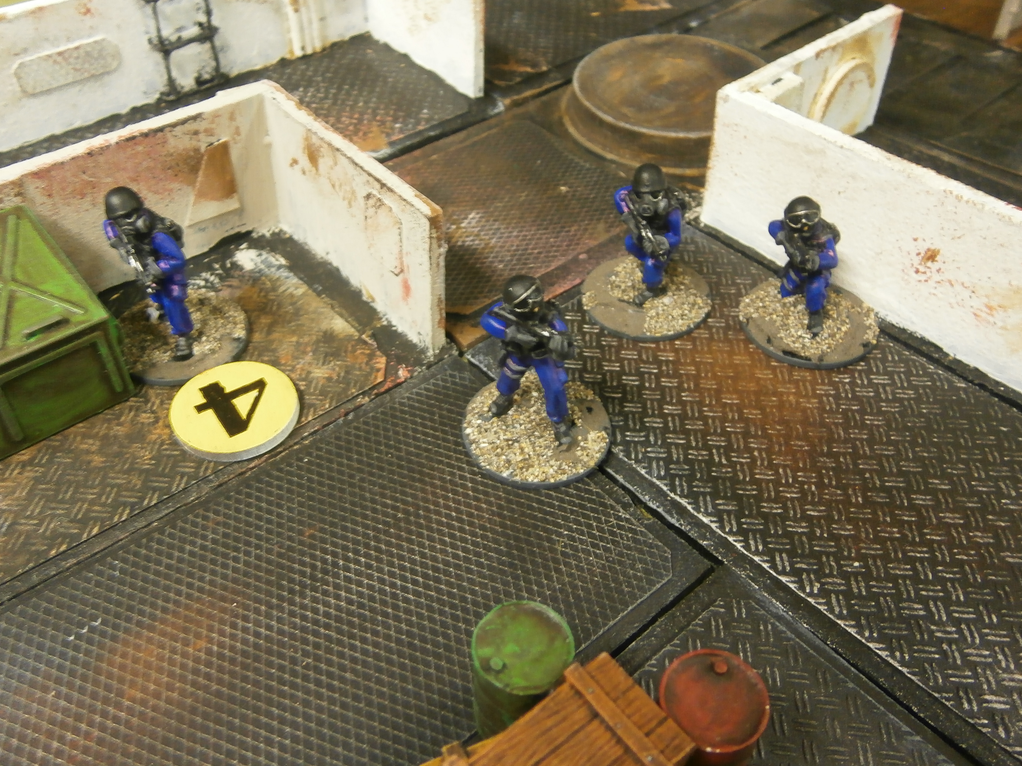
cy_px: 367
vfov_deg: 46.8
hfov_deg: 60.0
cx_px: 497
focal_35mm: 30
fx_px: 886
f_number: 2.8
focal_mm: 4.7
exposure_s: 1/13
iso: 200
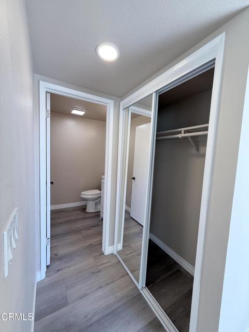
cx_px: 124
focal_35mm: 14
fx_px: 134
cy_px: 166
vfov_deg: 102.1
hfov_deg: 85.7
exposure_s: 1/120
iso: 100
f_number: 2.2
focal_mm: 2.22
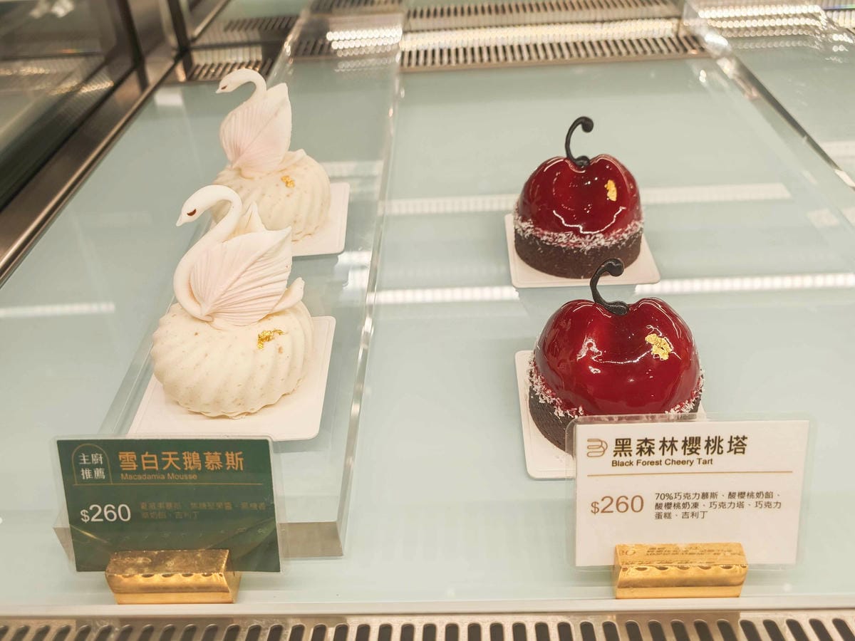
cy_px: 320
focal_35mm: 30
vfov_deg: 46.8
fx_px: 741
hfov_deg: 60.0
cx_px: 428
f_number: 2.8
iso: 200
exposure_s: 1/121
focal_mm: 8.72
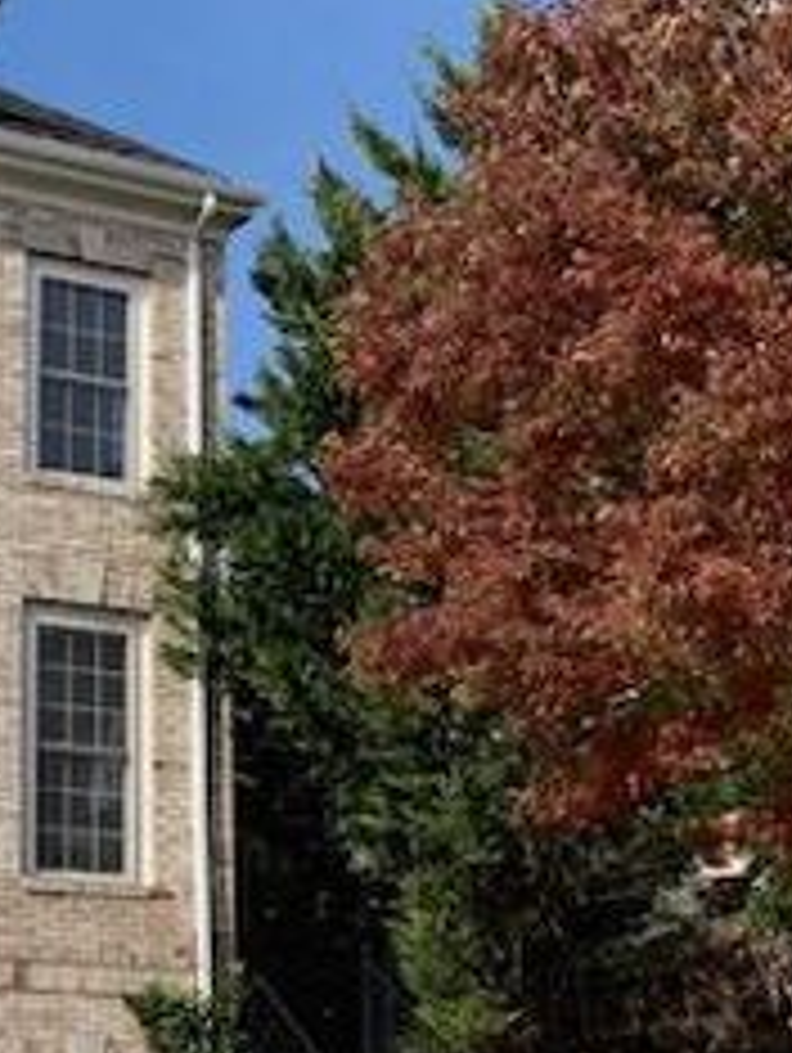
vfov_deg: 26.0
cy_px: 772
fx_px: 2253
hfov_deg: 19.5
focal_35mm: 74
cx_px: 45
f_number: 1.8
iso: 25
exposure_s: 1/1427
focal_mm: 4.25
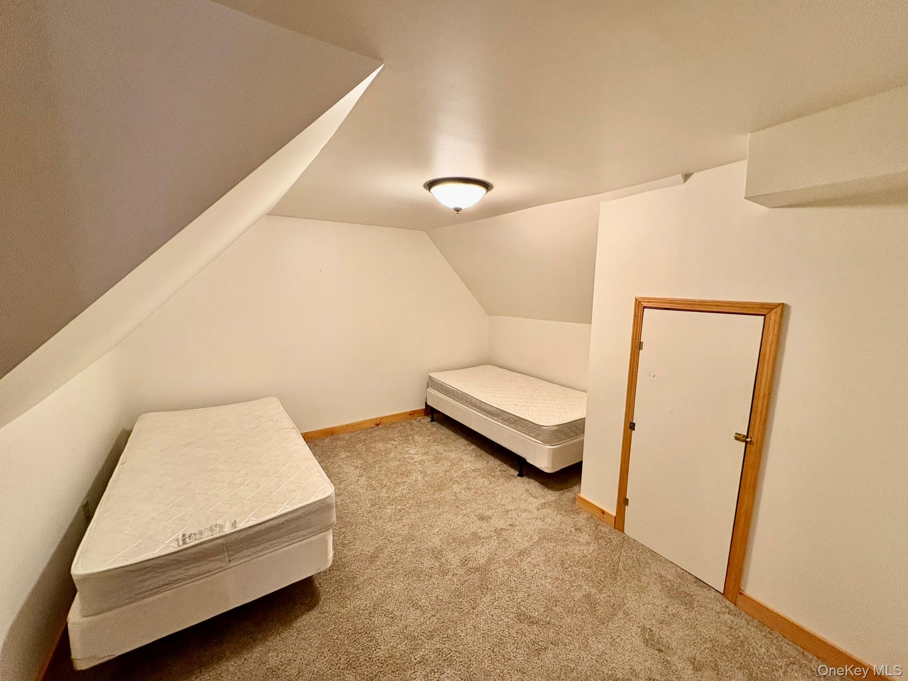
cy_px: 340
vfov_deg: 85.7
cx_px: 454
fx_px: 367
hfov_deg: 102.1
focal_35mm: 14
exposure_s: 1/71
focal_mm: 2.22
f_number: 2.2
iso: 250
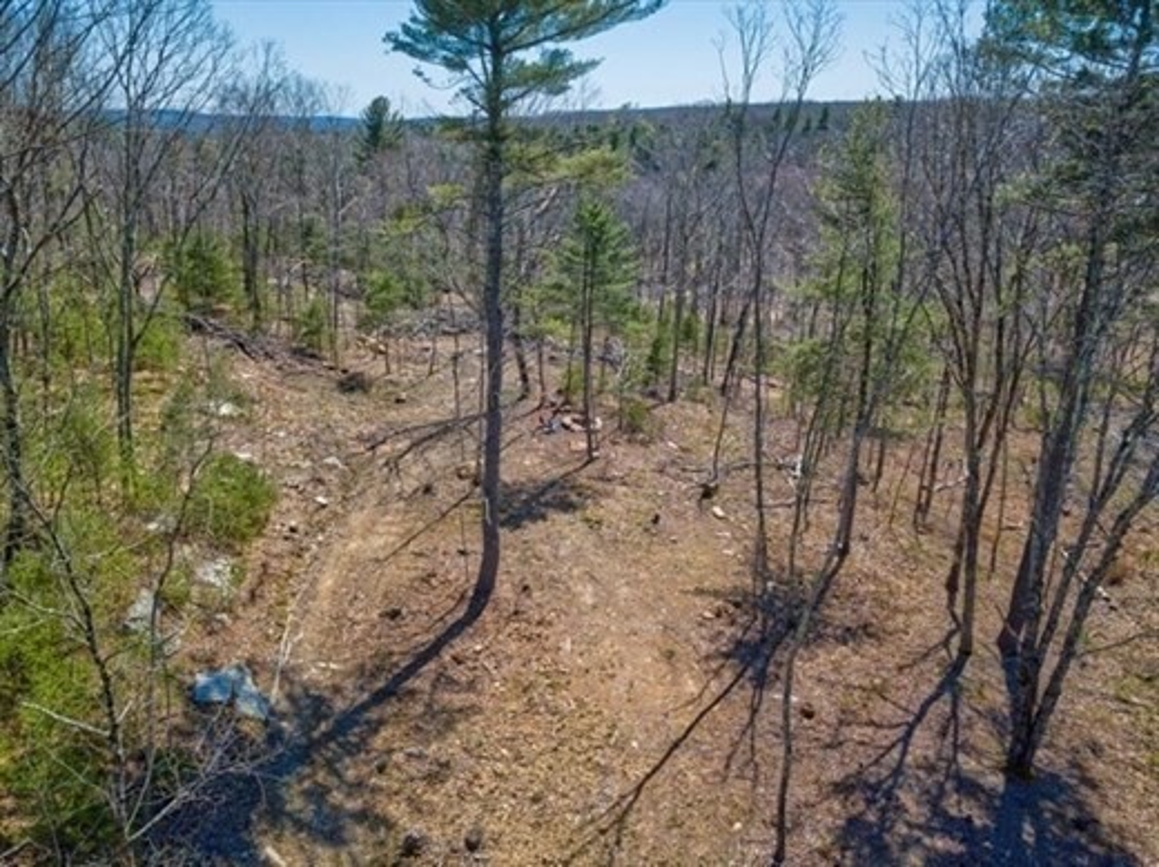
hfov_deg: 67.4
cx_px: 580
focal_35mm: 26
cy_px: 434
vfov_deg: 53.0
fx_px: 870
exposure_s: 1/80
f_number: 2.2
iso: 100
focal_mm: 4.73
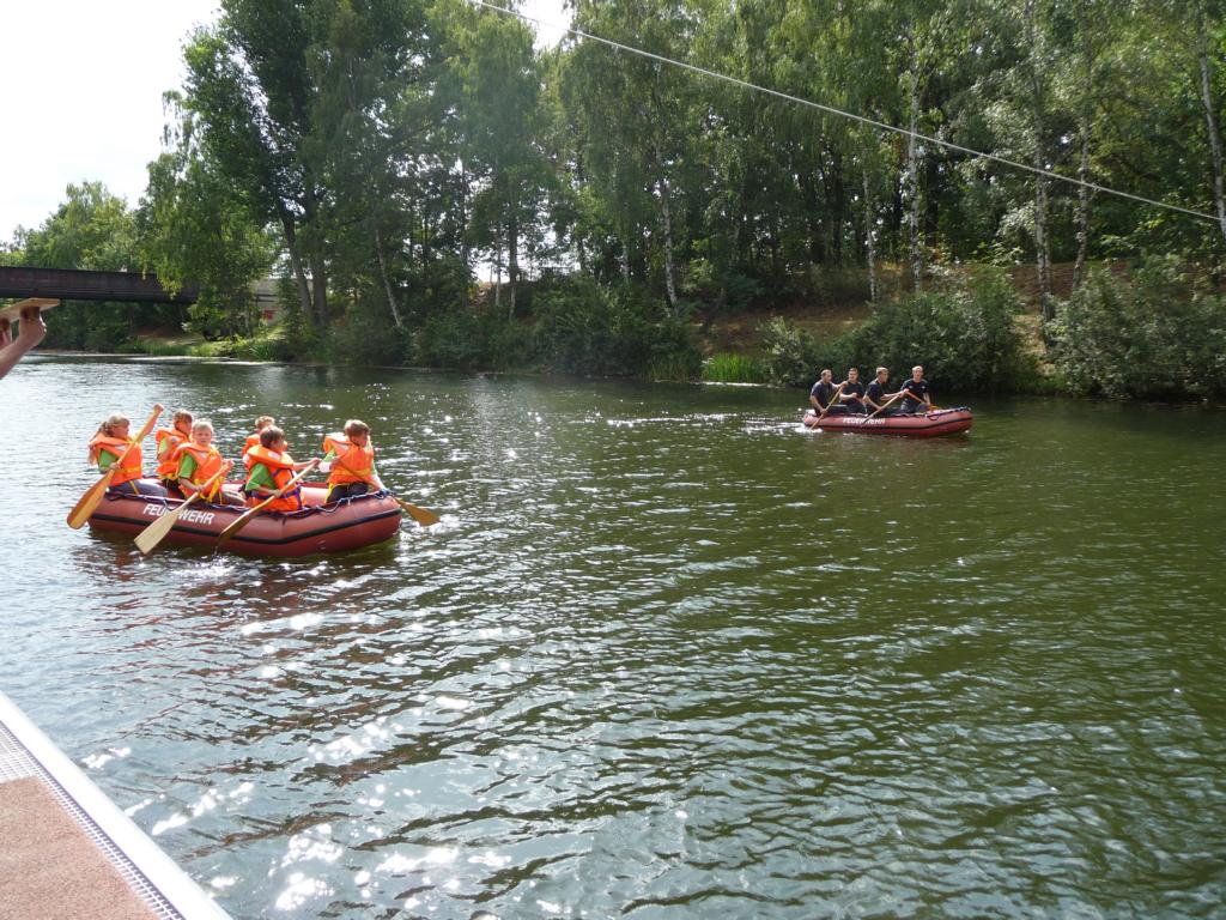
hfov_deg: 60.0
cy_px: 460
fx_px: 1063
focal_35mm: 30
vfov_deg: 46.8
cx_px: 613
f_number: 3.4
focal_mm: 5
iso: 100
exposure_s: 1/400
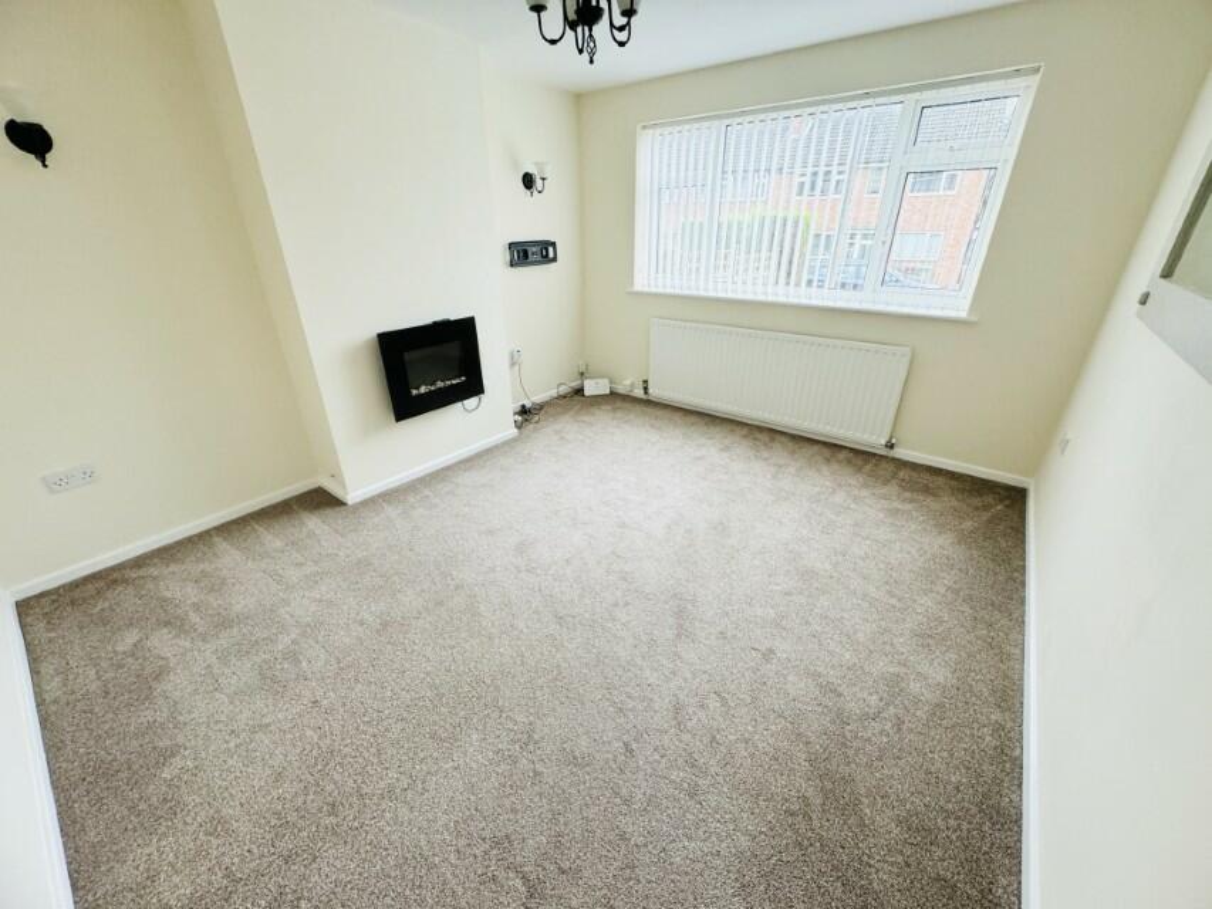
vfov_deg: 85.7
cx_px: 606
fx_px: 490
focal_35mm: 14
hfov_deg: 102.1
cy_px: 454
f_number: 2.2
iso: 320
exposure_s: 1/76
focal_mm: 2.22
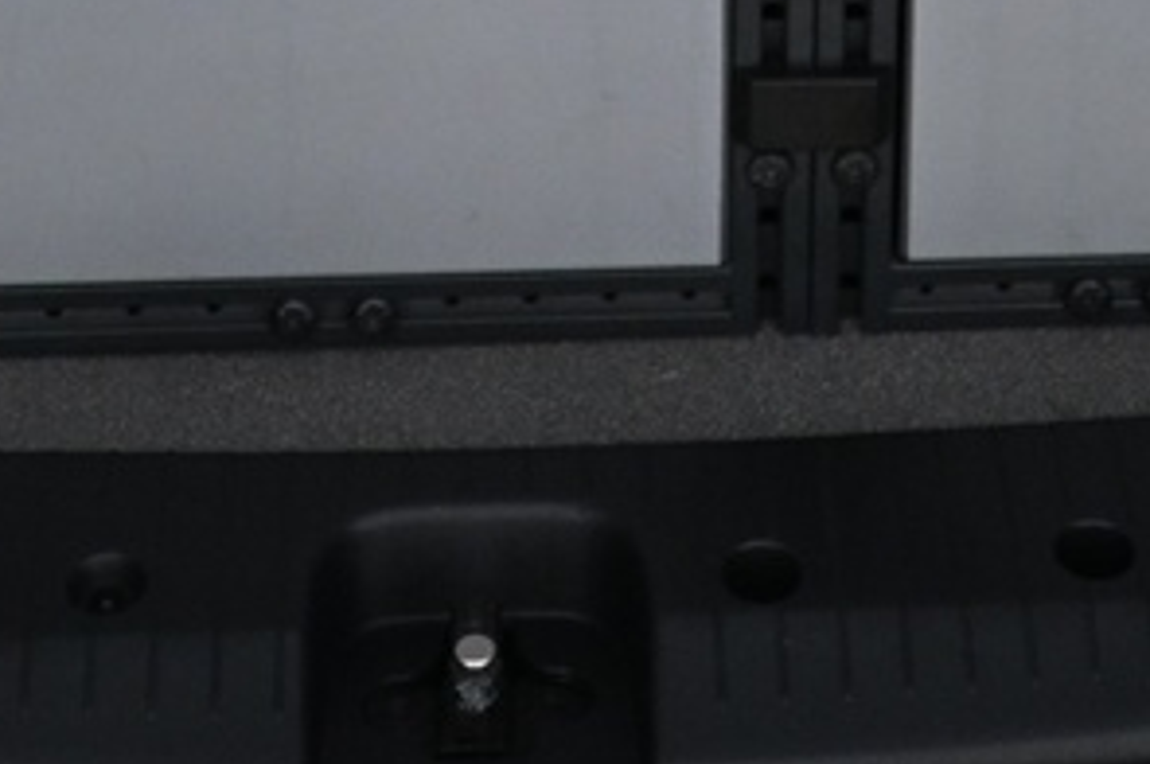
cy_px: -1286
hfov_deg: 15.5
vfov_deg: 9.0
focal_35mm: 132
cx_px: 667
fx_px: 4212
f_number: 3.5
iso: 640
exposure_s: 1/25
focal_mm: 16
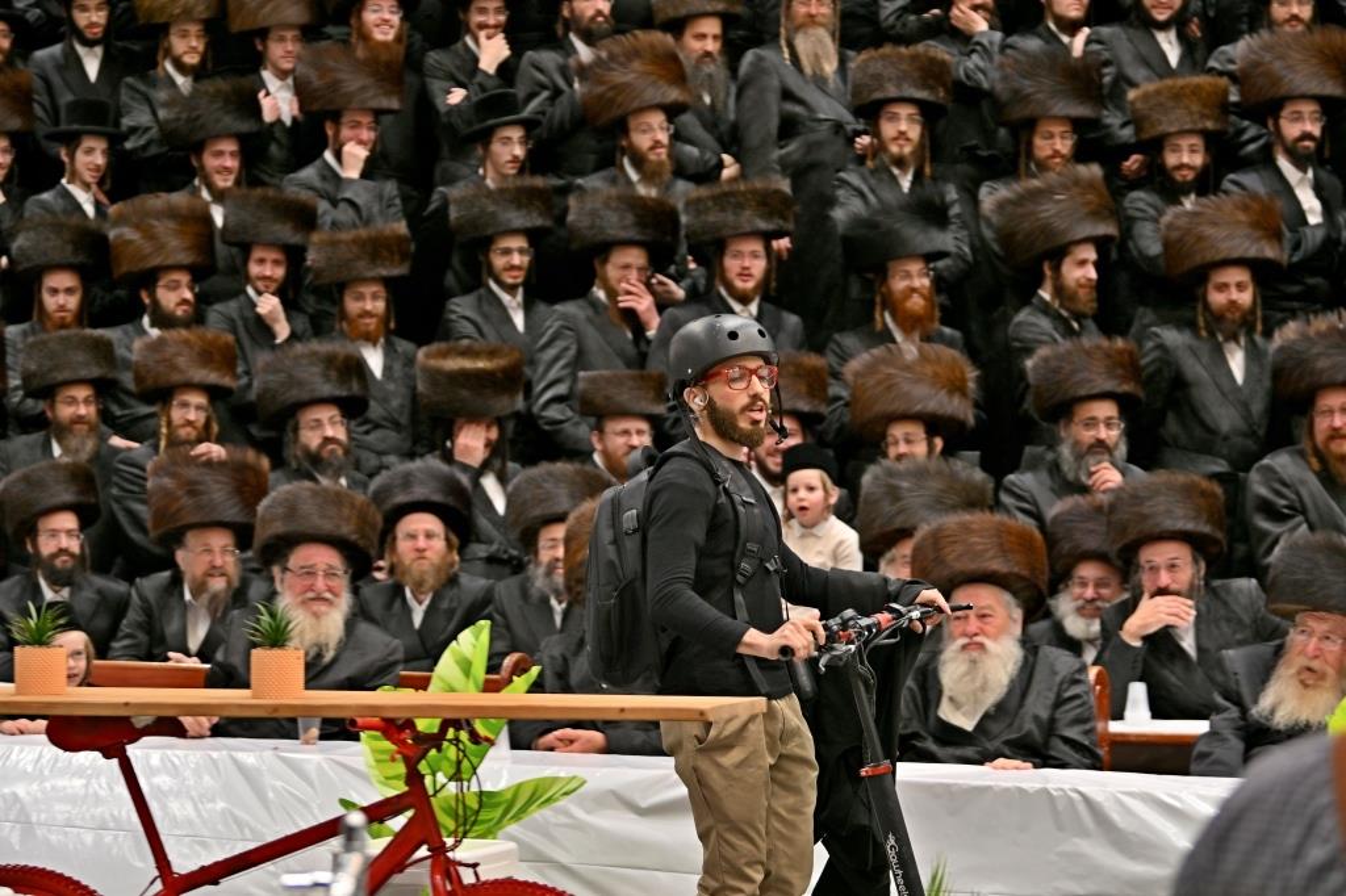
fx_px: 3924
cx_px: 673
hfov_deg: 19.5
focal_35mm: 105
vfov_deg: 13.0
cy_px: 448
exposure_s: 1/250
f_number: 2.8
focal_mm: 70
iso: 160
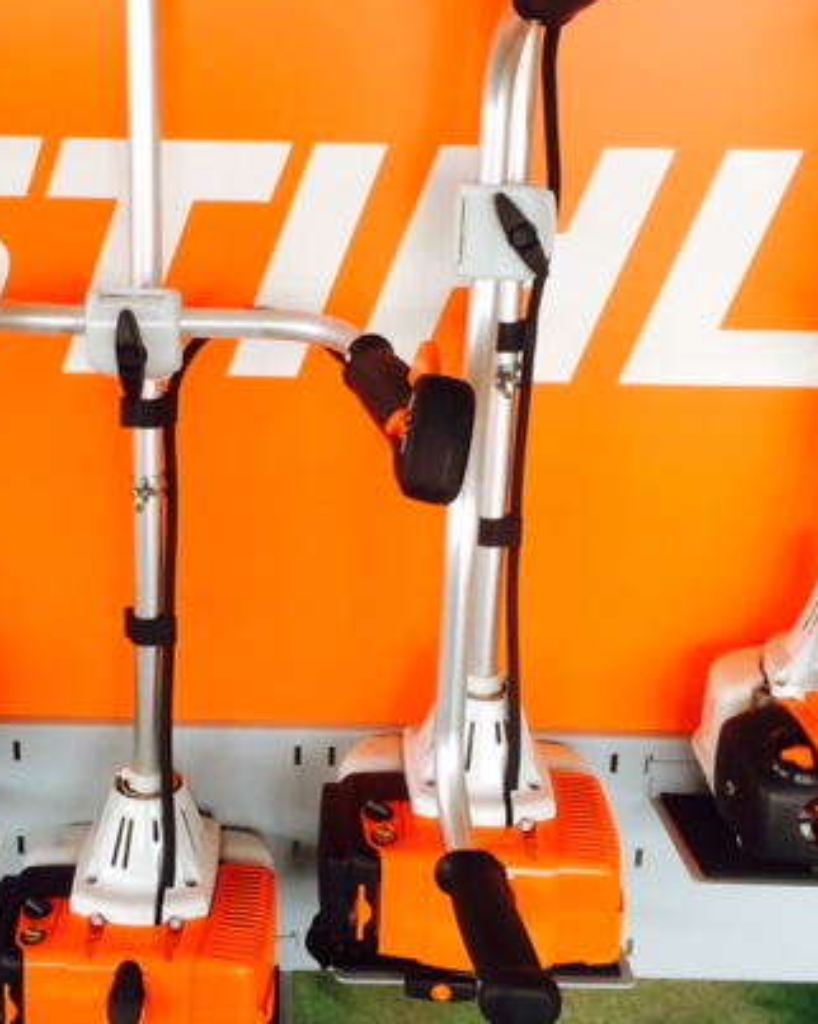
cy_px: 394
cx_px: 295
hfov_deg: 33.2
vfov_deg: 40.9
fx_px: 1363
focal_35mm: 45
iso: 64
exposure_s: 1/30
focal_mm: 4.15
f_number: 2.2
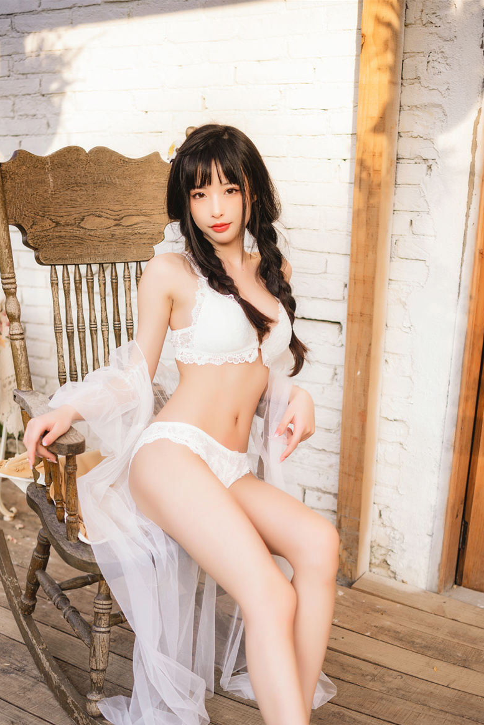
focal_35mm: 45
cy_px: 465
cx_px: 240
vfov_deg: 43.2
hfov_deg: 29.9
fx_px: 907
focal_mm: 35
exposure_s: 1/250
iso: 50
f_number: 2
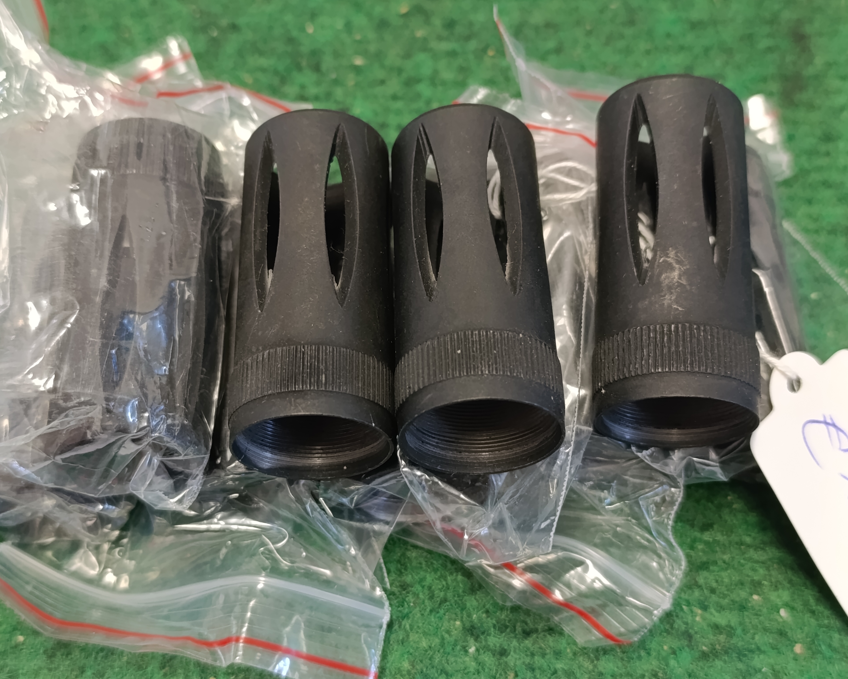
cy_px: 340
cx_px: 414
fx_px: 1205
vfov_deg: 31.5
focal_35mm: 48
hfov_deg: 38.8
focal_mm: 6.14
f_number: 1.6
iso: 800
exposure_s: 1/50
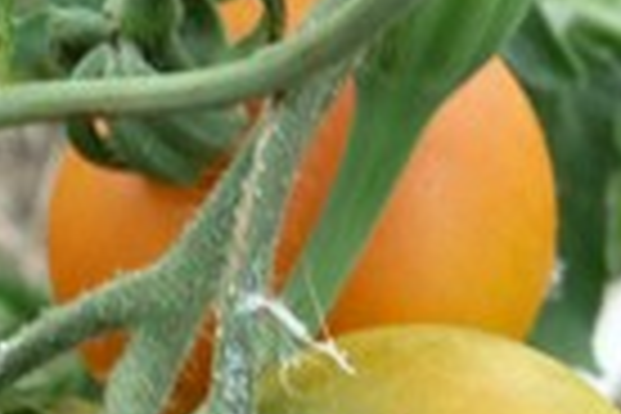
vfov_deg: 10.6
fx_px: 2191
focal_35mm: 127
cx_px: 248
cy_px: 490
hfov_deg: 16.1
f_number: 3.3
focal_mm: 4.7
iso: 160
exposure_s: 1/30
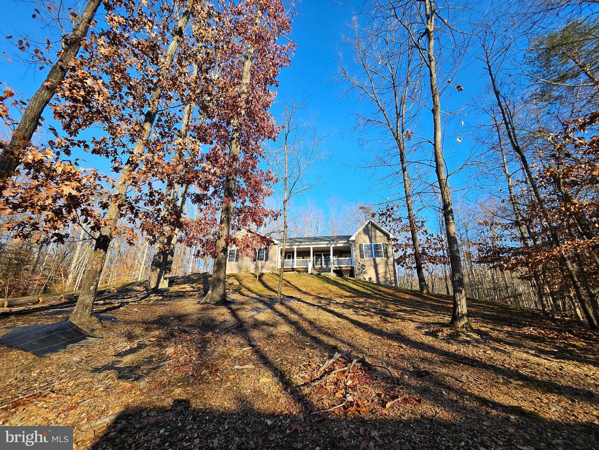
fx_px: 225
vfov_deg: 89.9
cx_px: 300
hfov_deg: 106.2
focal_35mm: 13
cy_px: 225
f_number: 2.2
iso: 32
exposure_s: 1/336
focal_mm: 1.74
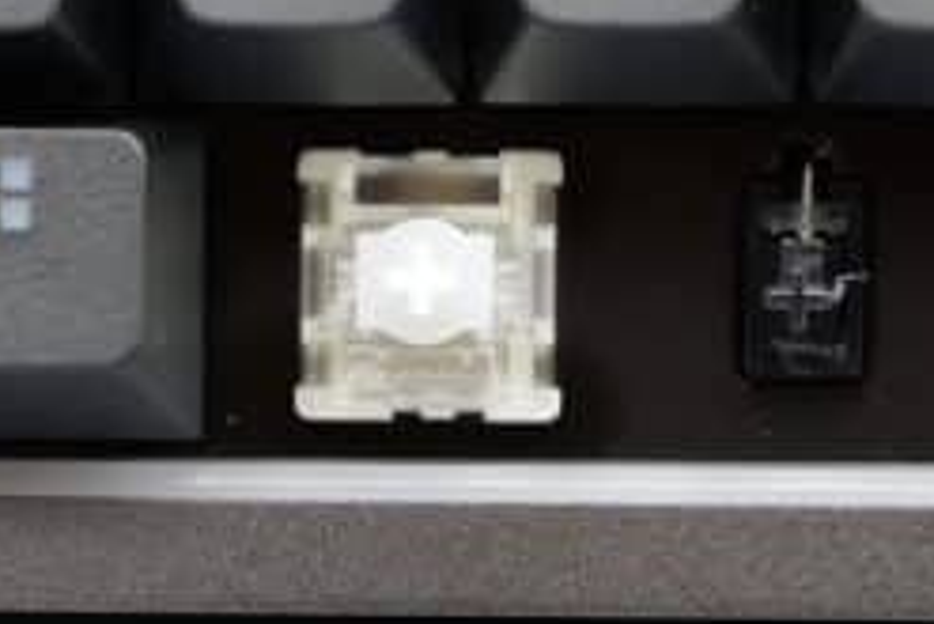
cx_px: 389
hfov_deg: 4.3
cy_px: 321
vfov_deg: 2.9
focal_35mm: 474
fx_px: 12304
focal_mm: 300
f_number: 7.1
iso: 5000
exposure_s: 1/320
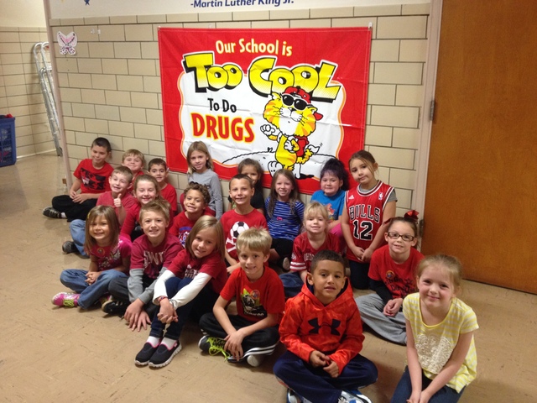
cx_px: 268
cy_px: 202
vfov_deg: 40.7
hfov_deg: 52.6
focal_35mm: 35
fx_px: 543
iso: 200
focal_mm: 4.28
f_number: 2.4
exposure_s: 1/20
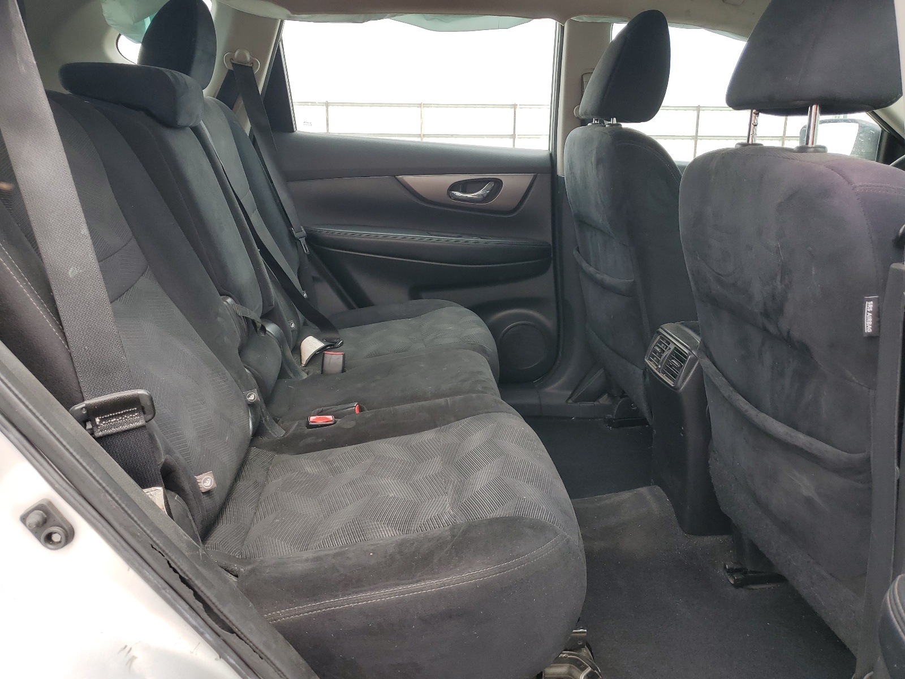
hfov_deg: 67.3
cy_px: 340
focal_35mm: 26
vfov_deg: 53.1
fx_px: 680
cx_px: 452
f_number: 1.5
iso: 50
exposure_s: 1/400
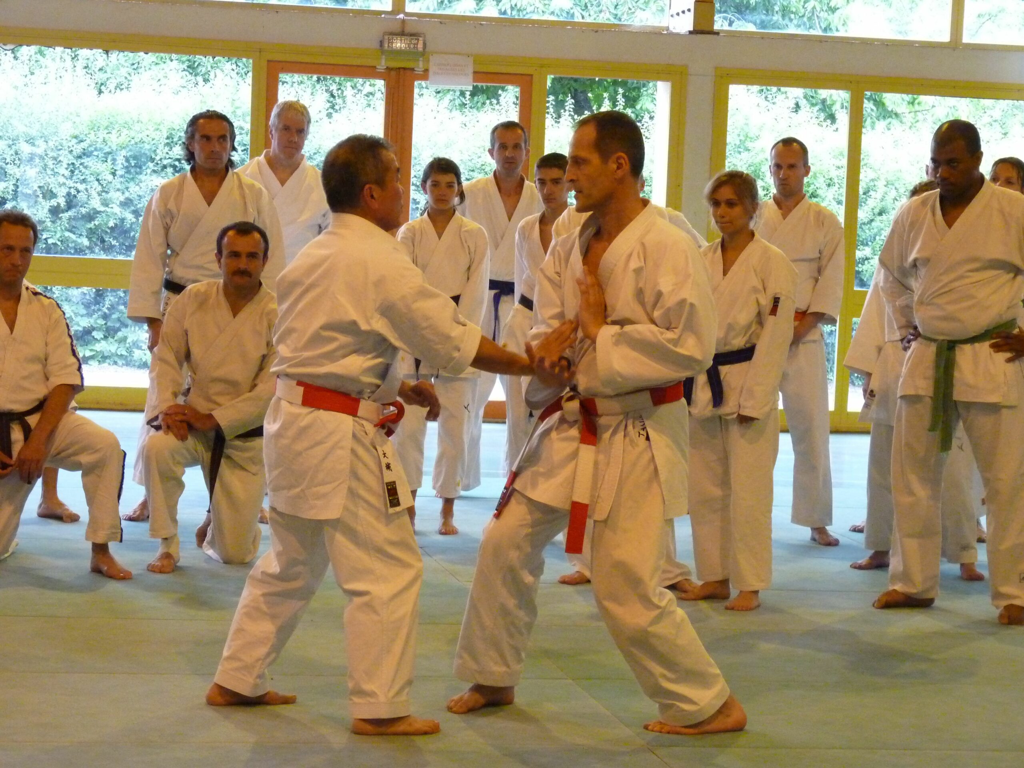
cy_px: 384
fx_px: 2781
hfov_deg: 20.9
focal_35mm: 94
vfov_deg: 15.7
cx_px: 512
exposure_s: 1/125
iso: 800
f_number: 3.4
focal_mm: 16.7
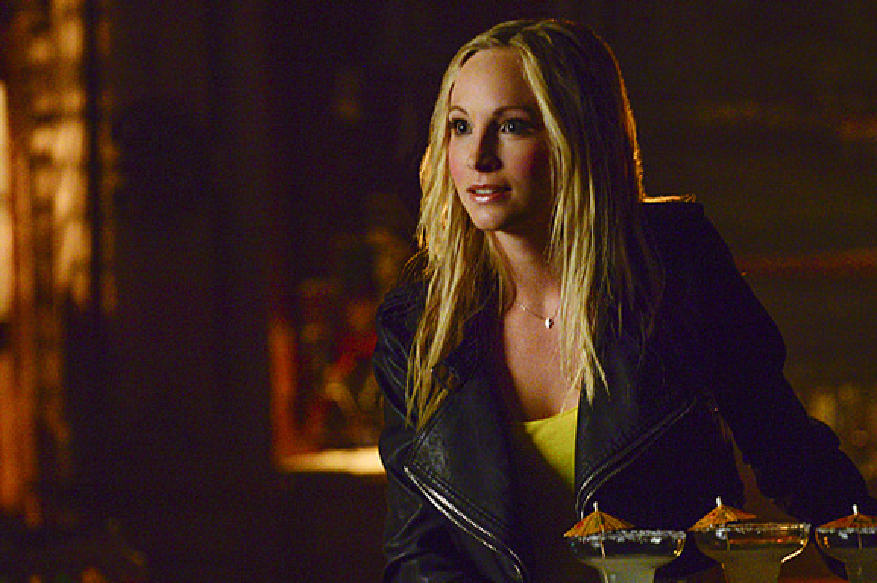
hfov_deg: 9.5
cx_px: 476
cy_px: 345
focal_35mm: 216
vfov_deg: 6.3
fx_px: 5256
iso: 5000
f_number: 3.5
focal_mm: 160
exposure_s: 1/80
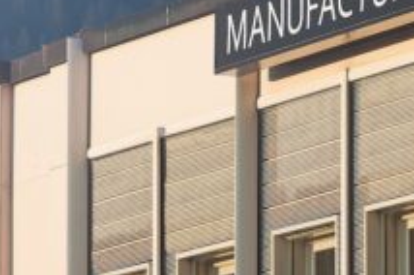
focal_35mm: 603
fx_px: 6924
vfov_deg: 2.3
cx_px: 358
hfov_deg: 3.4
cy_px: -34
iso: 160
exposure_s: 1/125
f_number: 8
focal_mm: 125
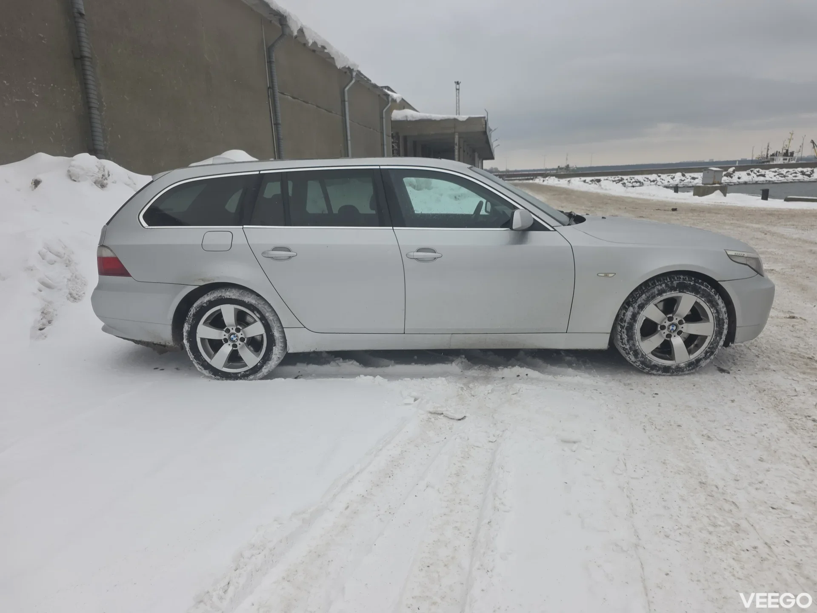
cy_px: 306
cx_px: 408
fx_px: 543
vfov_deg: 58.9
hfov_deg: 73.9
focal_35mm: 23
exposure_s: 1/359
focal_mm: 6.25
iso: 40
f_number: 1.7
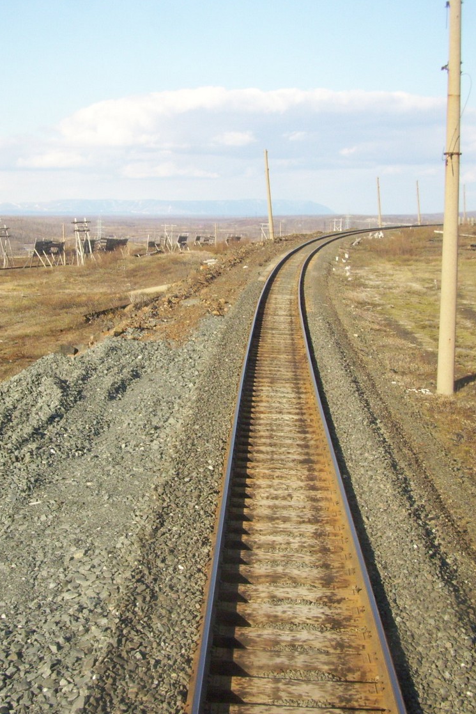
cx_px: 236
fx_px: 952
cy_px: 361
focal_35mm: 48
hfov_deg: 28.1
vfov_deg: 41.1
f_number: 5.6
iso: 160
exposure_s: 1/320
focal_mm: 5.7
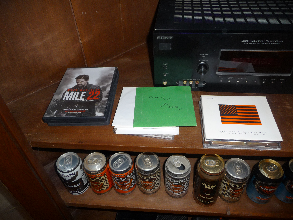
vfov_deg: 49.7
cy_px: 110
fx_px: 237
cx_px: 146
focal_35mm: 28
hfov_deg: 63.4
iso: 100
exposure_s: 1/30
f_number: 3.3
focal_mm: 4.7
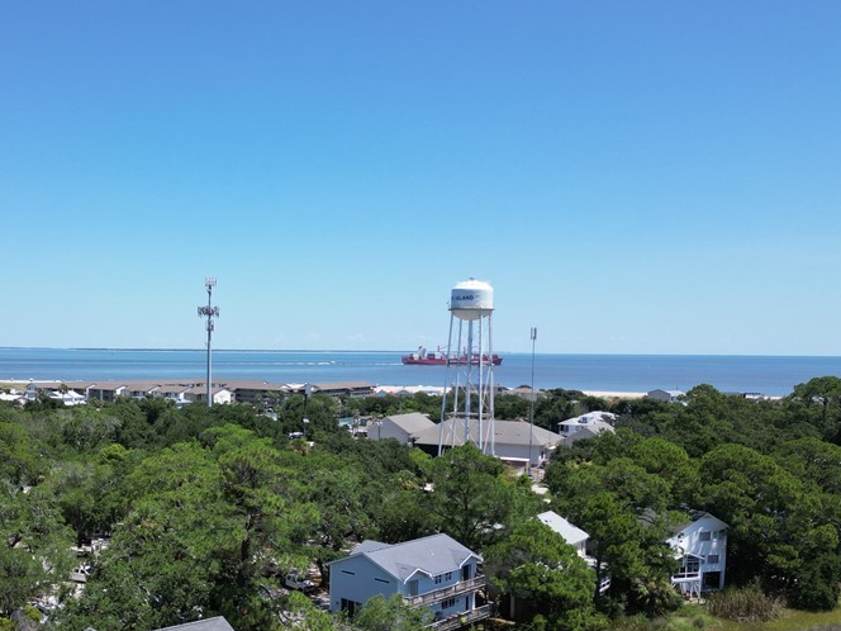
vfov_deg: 38.2
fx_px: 899
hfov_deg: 48.2
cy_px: 426
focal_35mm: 37
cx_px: 212
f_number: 1.7
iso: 110
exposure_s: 1/2500
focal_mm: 6.72
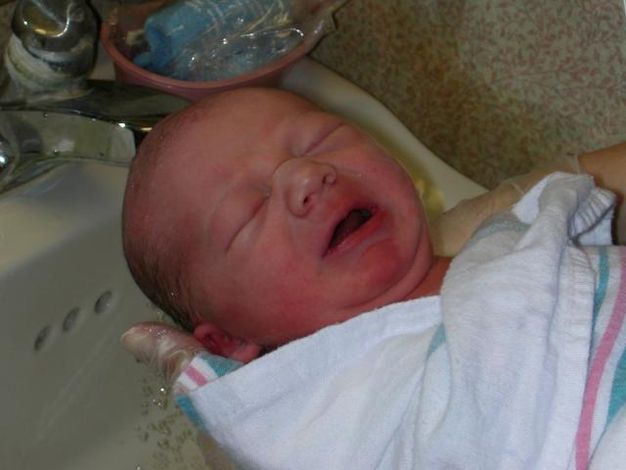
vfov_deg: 13.3
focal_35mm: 111
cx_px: 313
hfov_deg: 17.7
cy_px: 235
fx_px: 2007
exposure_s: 1/59.9
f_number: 4.8
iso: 100
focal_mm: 16.8
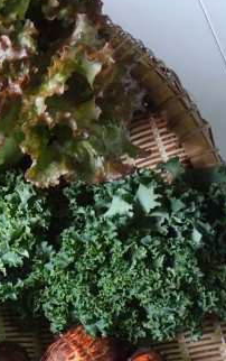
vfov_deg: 28.9
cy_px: 219
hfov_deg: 16.8
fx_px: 698
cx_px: -106
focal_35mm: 71
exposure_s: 1/40
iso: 200
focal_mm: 6.37
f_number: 2.5
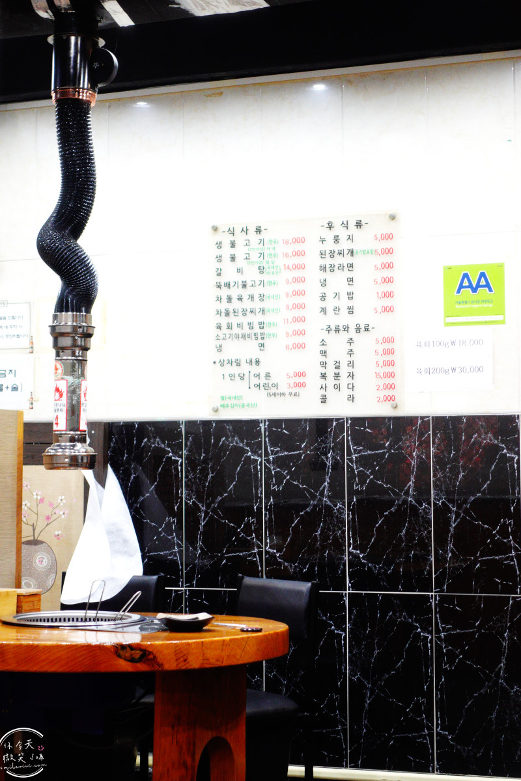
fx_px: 1519
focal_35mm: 70
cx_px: 260
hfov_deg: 19.5
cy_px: 390
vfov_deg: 28.8
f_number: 2.8
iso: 640
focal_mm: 25.7
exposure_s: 1/40
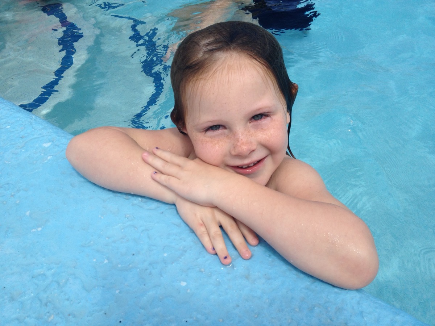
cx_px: 218
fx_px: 440
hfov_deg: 52.6
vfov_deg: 40.7
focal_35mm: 35
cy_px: 163
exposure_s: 1/1972
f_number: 2.4
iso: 64
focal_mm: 4.28
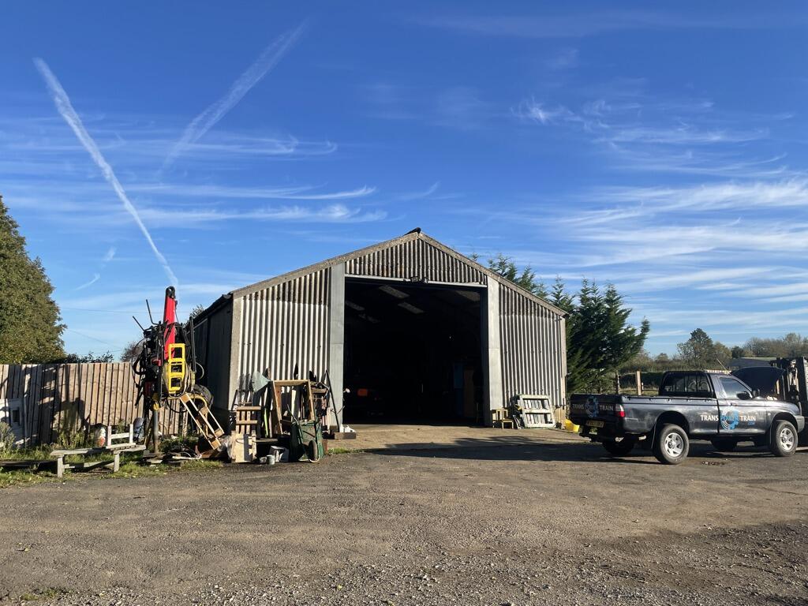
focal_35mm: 26
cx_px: 404
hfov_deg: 67.3
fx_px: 607
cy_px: 303
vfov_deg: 53.1
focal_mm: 4.2
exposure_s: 1/2451
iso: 32
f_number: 1.6
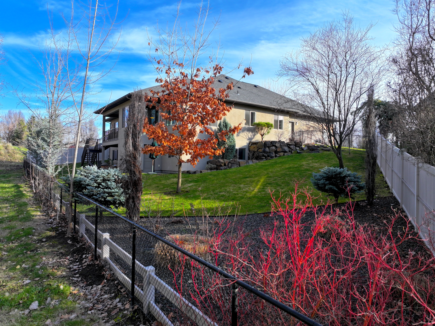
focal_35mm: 24
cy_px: 163
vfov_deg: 56.8
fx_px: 301
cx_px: 218
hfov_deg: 71.6
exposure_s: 1/1250
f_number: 2.8
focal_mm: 12.29
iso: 250
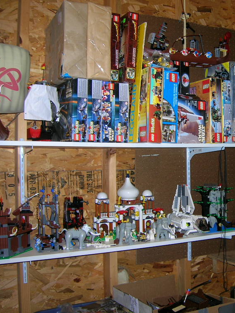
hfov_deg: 30.6
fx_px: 416
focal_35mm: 46
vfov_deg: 41.2
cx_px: 195
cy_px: 155
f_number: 2.9
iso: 57
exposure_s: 1/60.1
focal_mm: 5.7
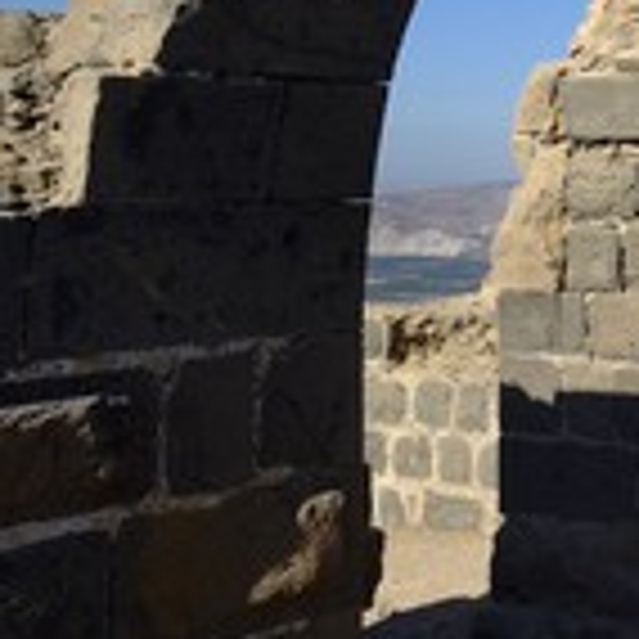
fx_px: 1629
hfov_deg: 20.0
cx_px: 868
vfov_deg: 22.0
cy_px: 166
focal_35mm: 78
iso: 200
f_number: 13
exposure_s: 1/320
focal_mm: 31
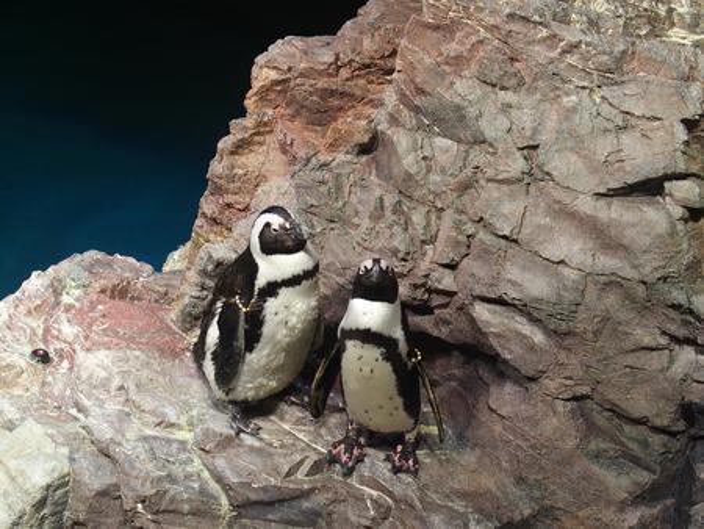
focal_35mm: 92
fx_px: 1872
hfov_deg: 21.3
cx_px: 352
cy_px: 264
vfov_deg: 16.1
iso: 320
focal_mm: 19.6
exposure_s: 1/100
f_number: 2.8
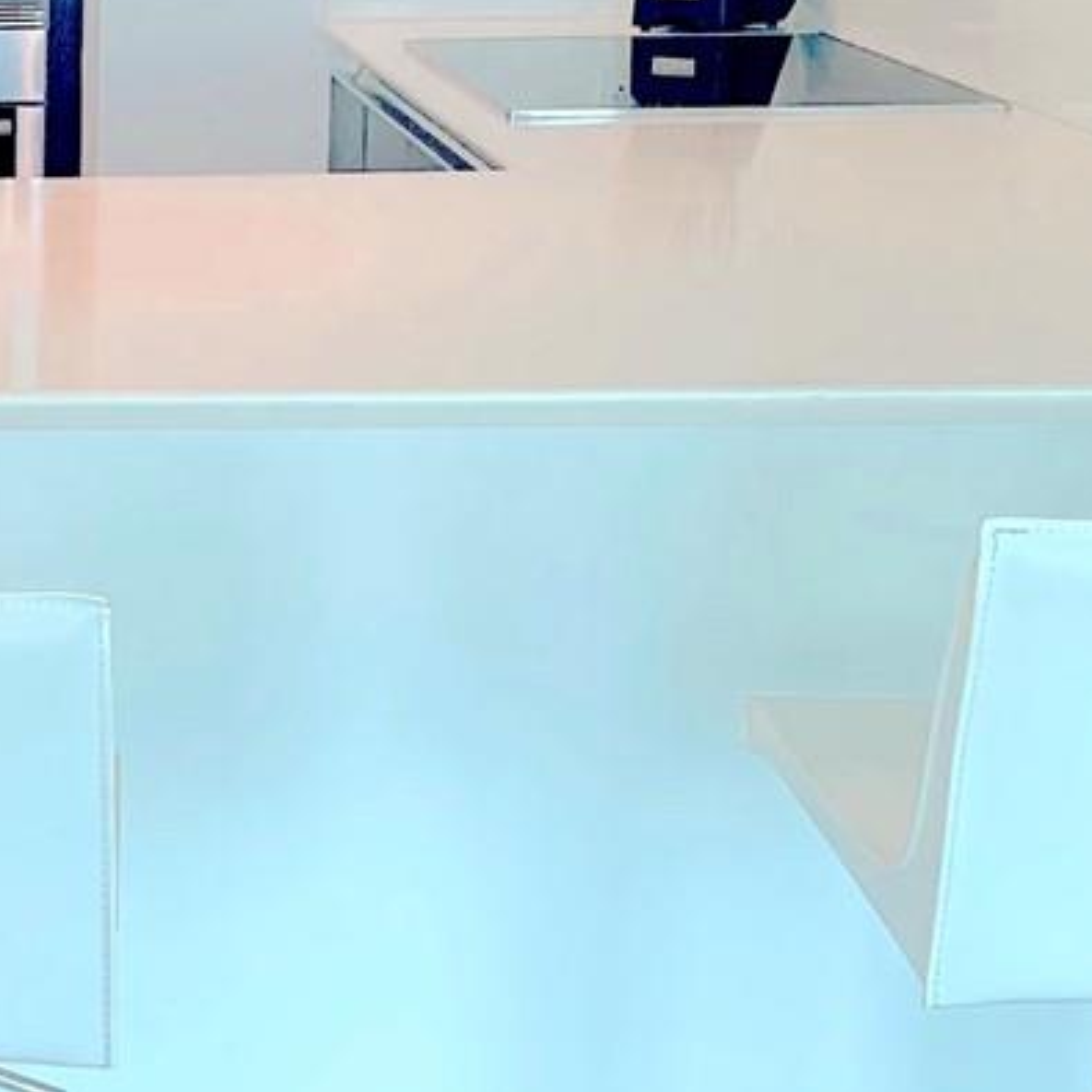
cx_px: -243
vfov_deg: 18.7
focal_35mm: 93
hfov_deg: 17.7
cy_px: 622
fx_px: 3319
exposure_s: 1/120
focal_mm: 4.25
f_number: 1.8
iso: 64
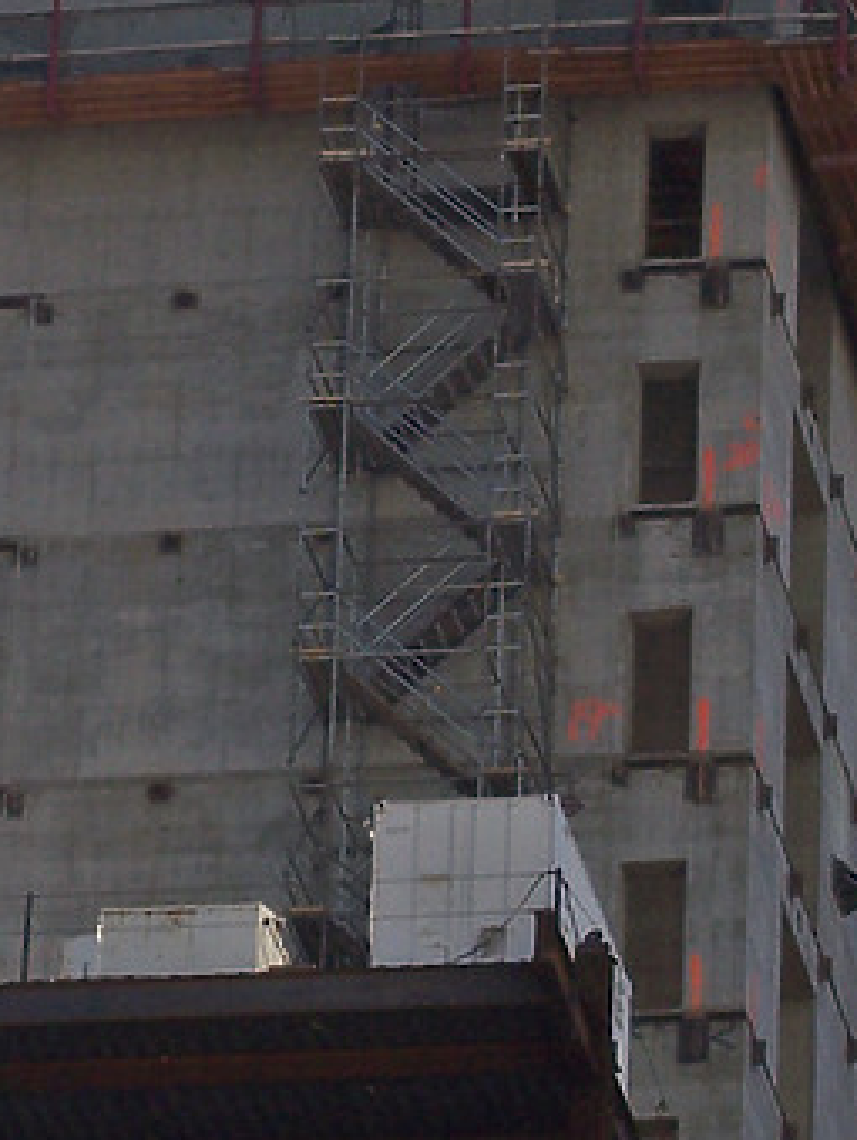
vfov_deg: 5.7
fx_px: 11532
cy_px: 720
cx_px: 509
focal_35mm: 350
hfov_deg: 4.3
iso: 80
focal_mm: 22
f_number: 4.8
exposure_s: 1/500
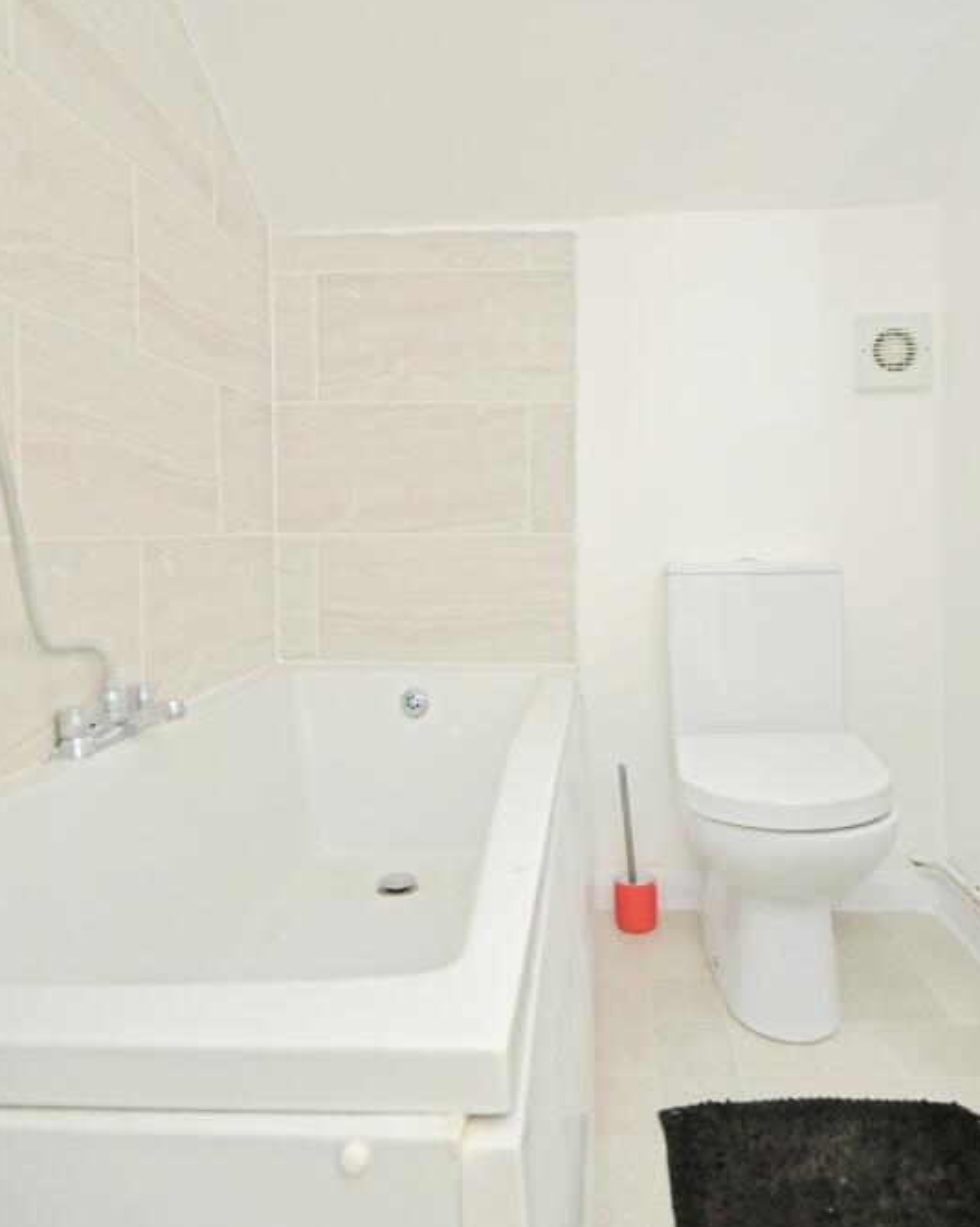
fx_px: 860
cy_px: 614
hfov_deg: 59.1
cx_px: 551
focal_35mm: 24
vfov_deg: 70.9
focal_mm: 11
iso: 800
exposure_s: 1/60
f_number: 7.1
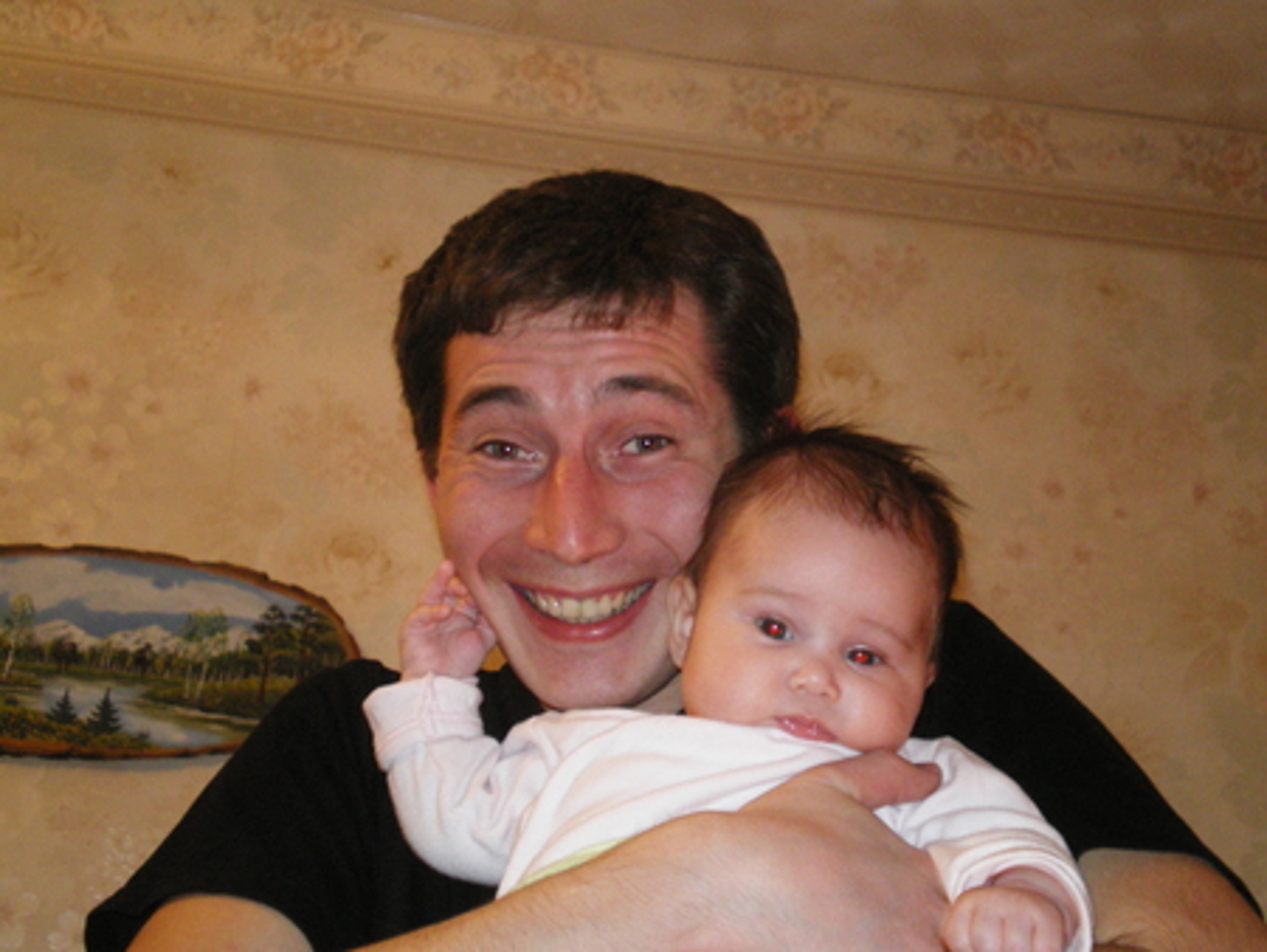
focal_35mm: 62
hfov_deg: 31.2
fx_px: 2271
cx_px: 634
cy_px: 476
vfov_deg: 23.7
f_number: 4.2
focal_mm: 10.3
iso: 400
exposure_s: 1/40
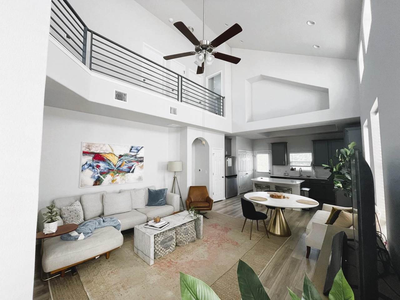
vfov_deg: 85.7
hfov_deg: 102.1
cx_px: 200
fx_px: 162
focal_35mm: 14
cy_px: 150
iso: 200
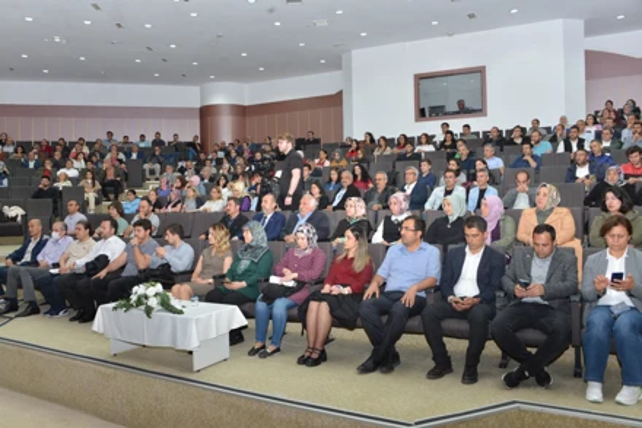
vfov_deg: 46.4
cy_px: 214
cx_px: 321
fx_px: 499
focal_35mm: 28
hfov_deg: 65.5
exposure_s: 1/60
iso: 1600
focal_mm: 28
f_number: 8
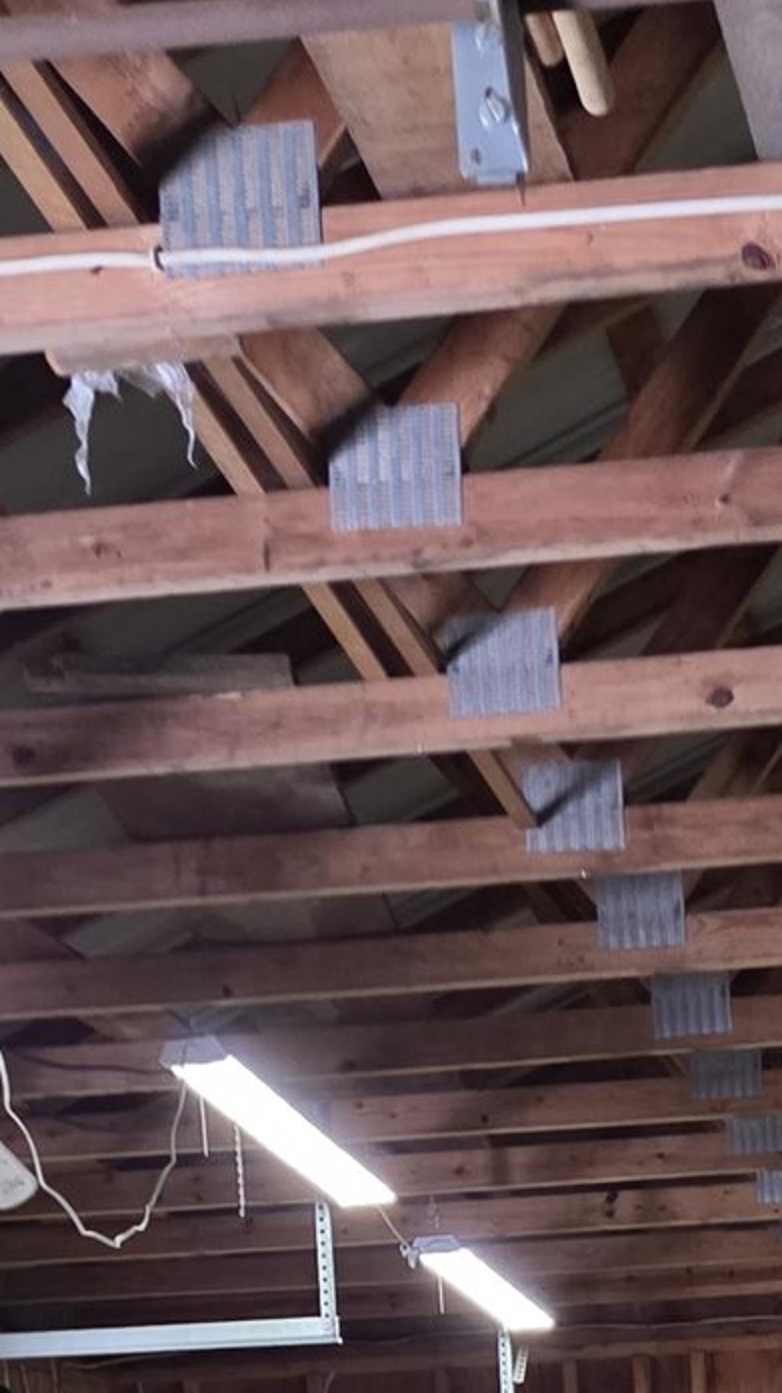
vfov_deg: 21.5
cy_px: 2096
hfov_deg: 14.3
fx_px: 3063
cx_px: 830
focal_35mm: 83
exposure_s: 1/120
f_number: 1.8
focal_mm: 5.4
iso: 320
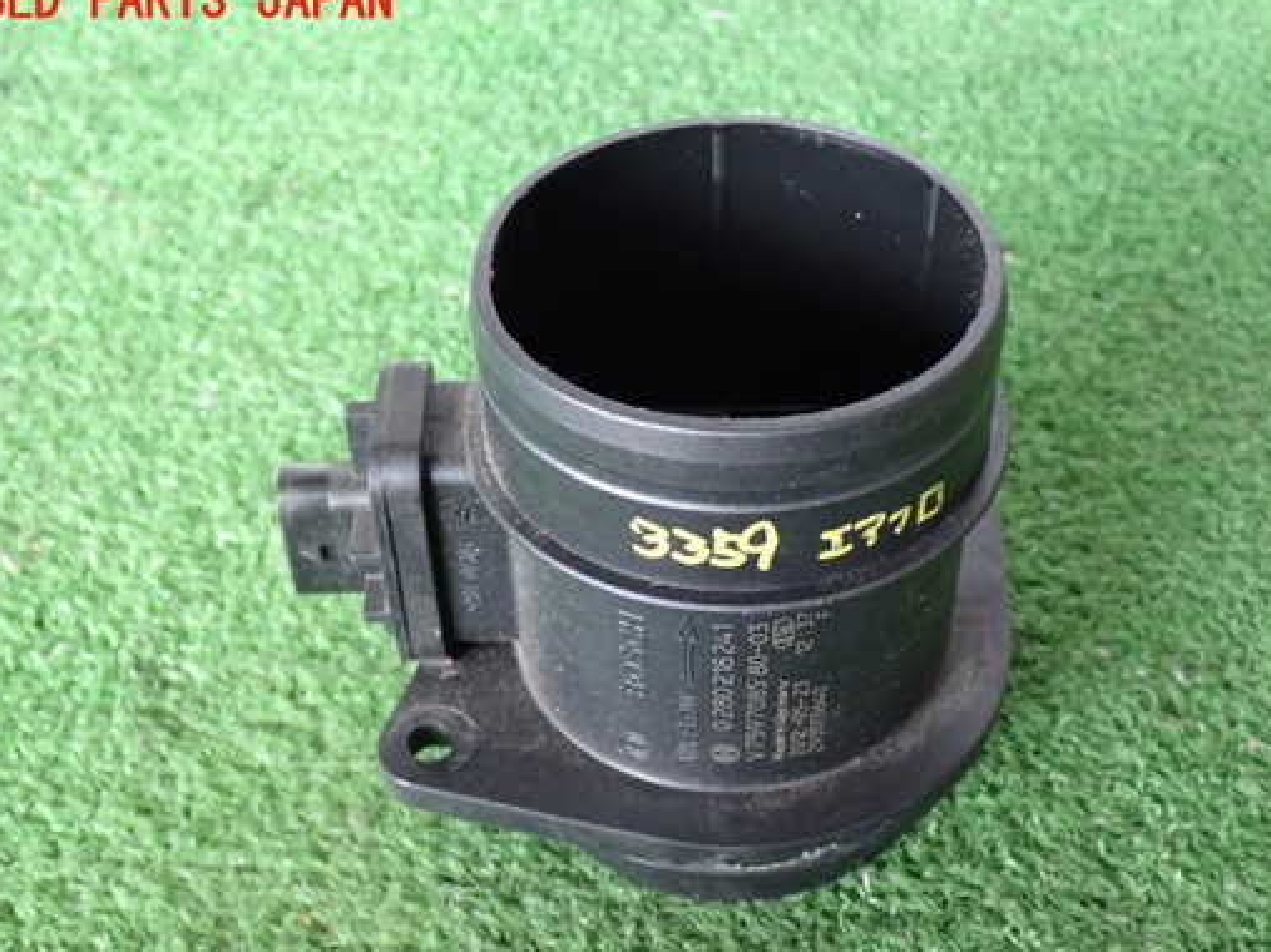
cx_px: 689
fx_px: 1652
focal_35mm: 45
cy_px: 534
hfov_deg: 42.0
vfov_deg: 32.1
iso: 800
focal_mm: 6.83
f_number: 2.7
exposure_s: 1/40
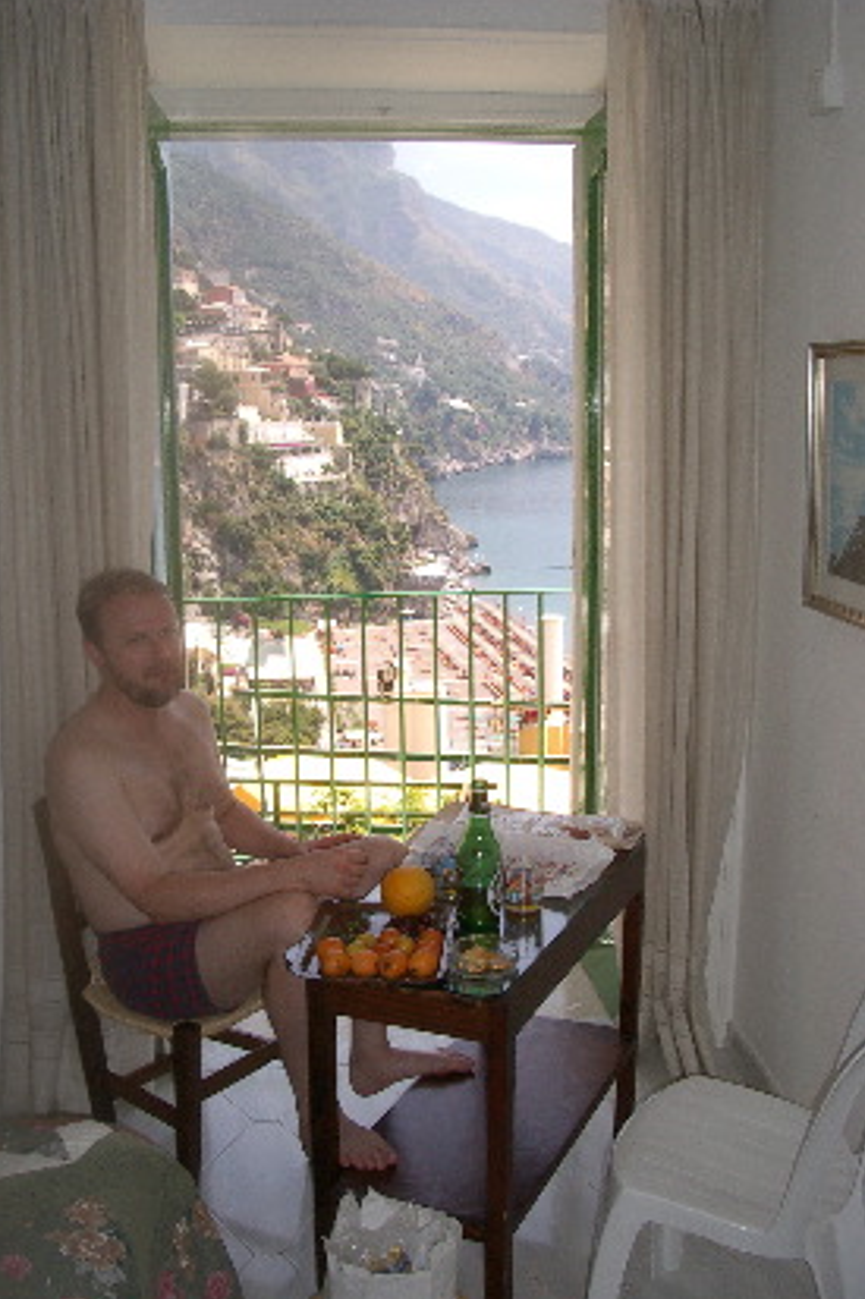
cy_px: 648
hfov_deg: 35.9
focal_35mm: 37
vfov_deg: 51.9
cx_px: 379
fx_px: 1335
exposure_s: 1/640
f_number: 4.3
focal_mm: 5.8
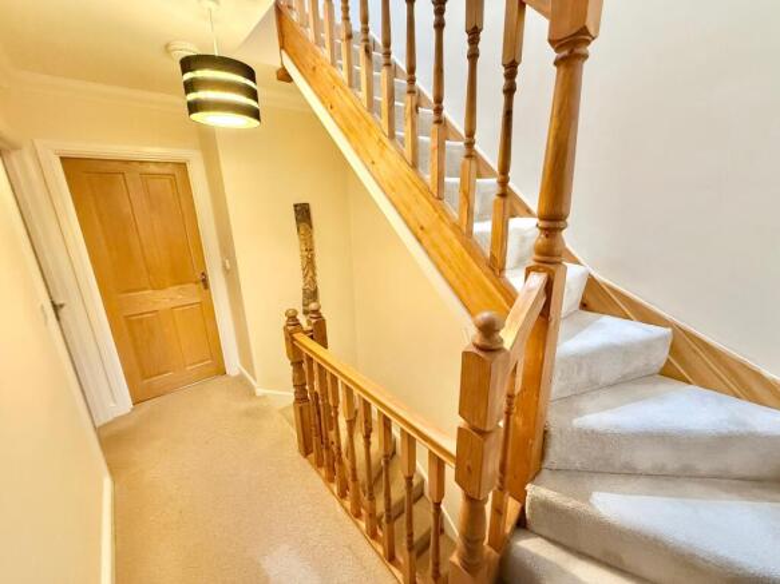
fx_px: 315
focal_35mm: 14
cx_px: 390
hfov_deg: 102.1
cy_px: 292
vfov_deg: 85.7
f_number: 2.2
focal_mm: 2.22
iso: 640
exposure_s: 1/50
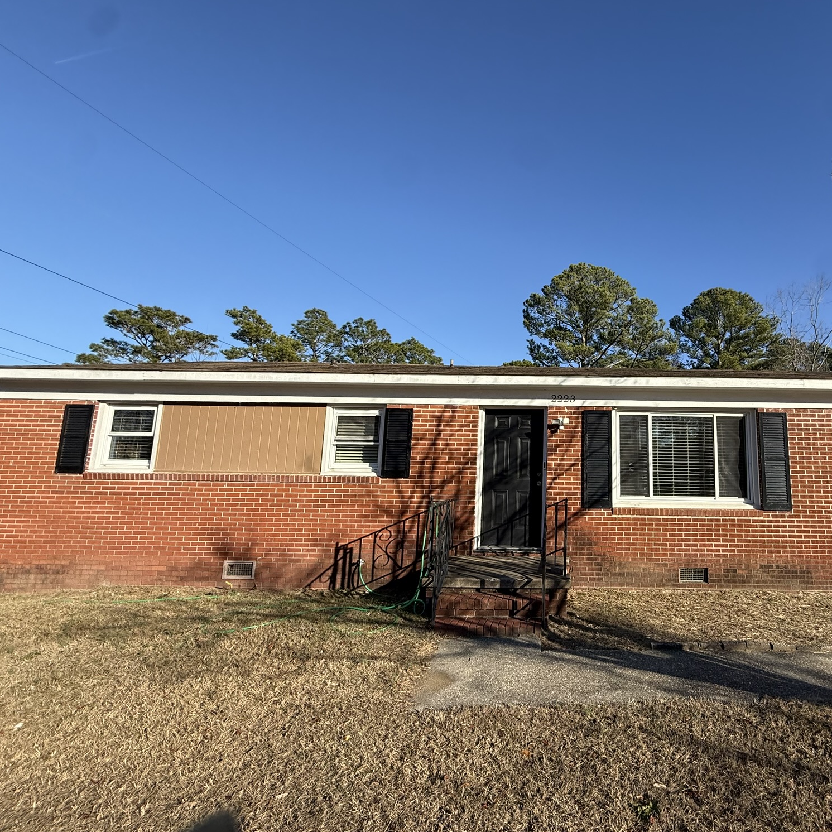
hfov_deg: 81.0
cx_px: 559
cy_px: 413
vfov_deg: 84.0
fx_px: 462
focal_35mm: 17
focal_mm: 2.22
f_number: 2.2
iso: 50
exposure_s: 1/1534
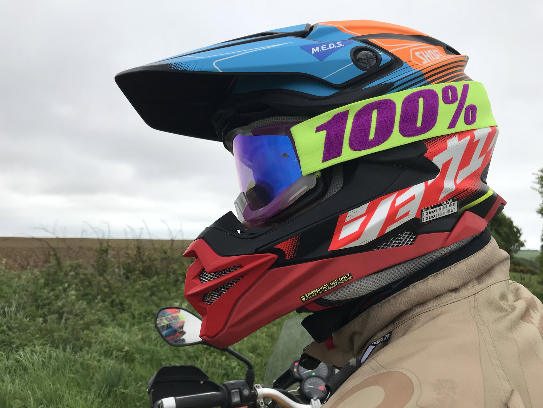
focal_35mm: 28
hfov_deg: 63.4
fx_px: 439
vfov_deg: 49.7
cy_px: 204
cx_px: 272
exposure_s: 1/587
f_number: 1.8
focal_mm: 3.99
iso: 20
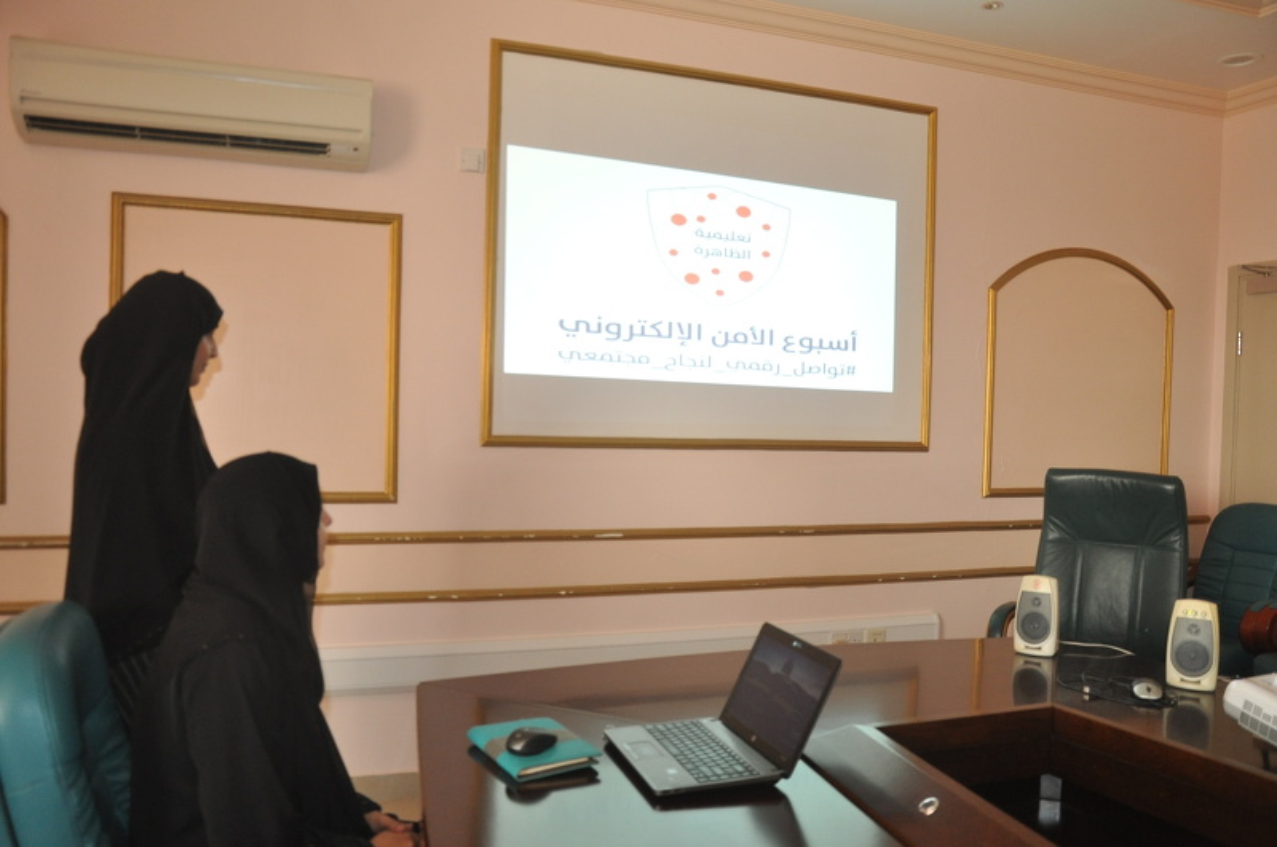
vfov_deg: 47.8
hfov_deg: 67.5
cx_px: 638
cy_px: 424
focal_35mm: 27
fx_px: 956
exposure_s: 1/80
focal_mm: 18
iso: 800
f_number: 3.5
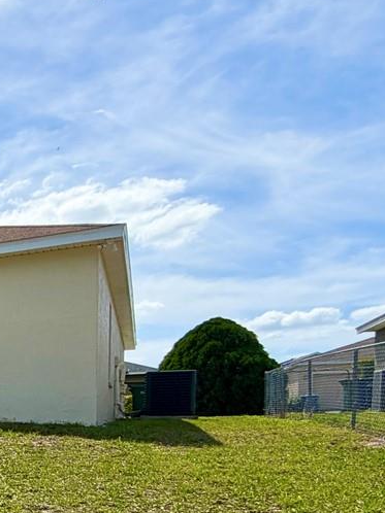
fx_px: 668
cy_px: 442
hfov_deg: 20.2
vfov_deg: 39.6
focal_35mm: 45
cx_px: -347
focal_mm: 2.22
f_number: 2.2
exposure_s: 1/1497
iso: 20
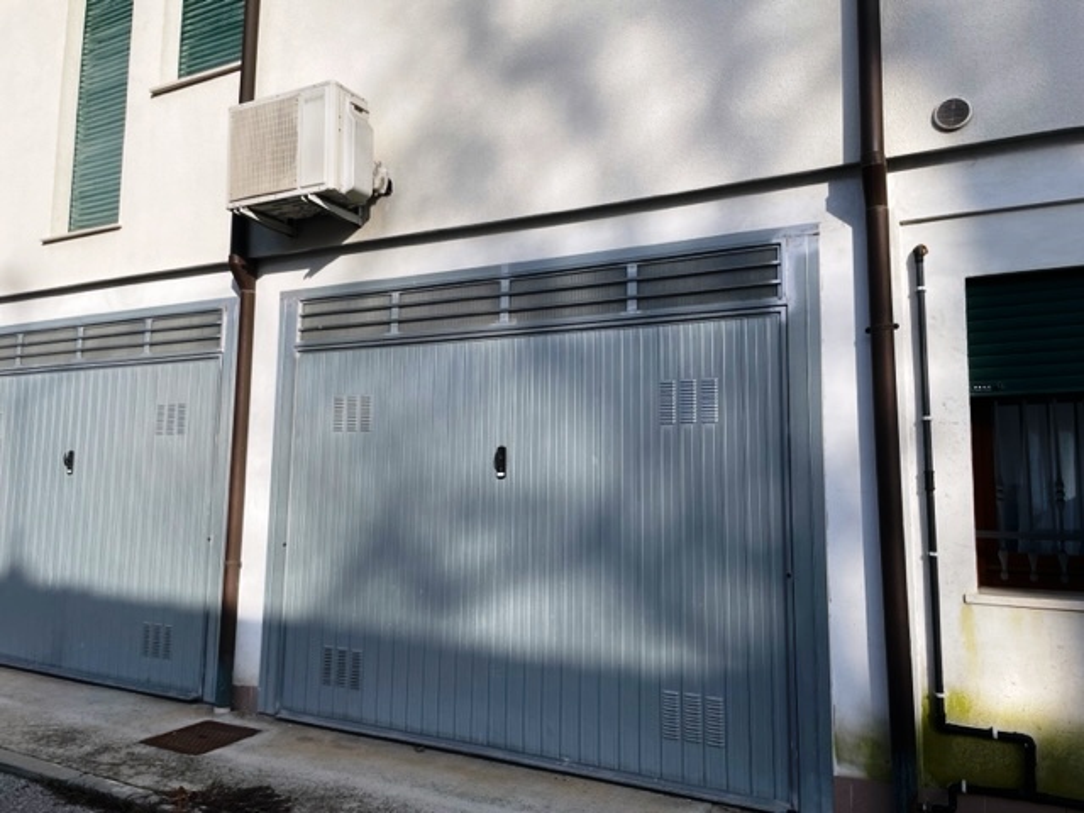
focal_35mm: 26
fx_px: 814
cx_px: 542
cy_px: 406
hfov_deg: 67.3
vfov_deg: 53.1
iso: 32
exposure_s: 1/3401
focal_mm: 4.2
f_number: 1.6
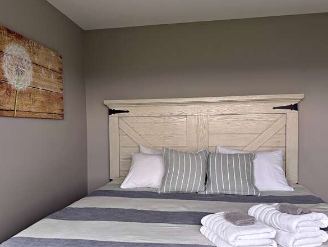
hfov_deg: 63.4
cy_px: 138
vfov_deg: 49.7
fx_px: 265
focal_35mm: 28
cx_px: 157
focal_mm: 6.86
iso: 250
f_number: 1.78
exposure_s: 1/60
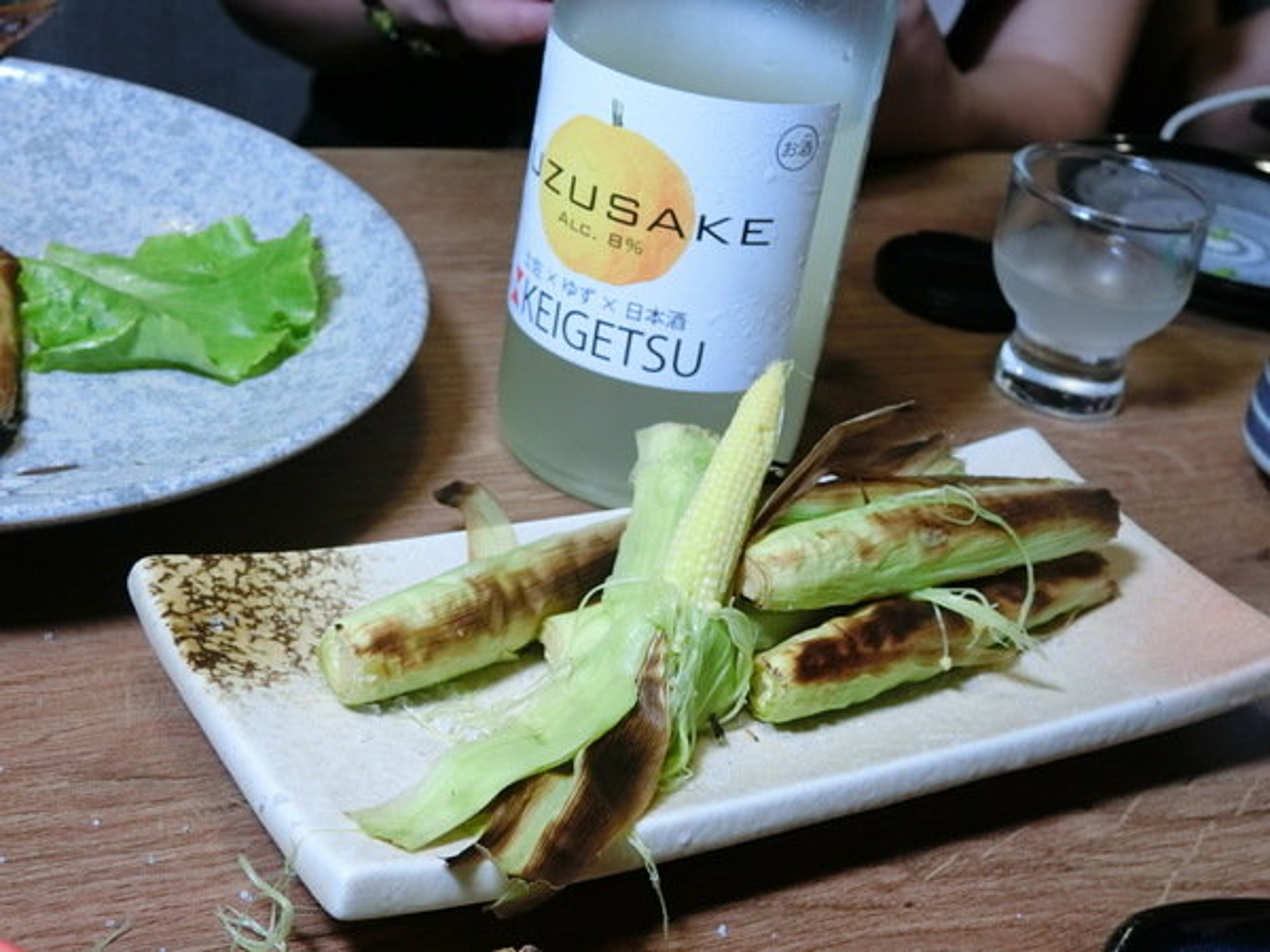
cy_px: 476
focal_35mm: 60
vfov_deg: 24.4
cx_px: 635
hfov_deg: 32.2
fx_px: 2201
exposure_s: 1/15
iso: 320
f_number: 3.8
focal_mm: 12.8
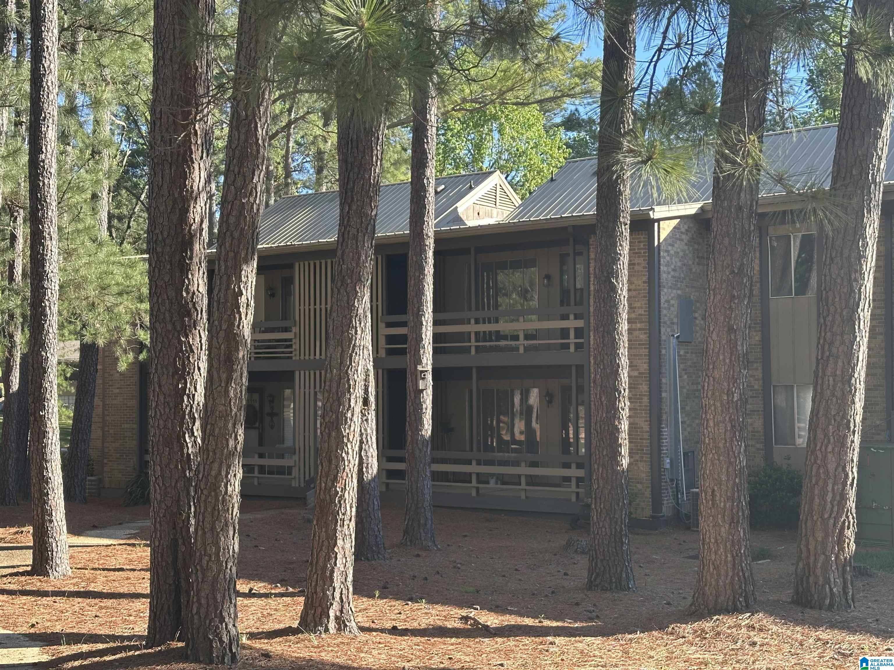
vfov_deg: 30.3
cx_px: 447
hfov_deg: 39.7
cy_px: 335
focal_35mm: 48
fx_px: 1240
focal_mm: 6.86
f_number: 1.78
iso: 64
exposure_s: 1/480
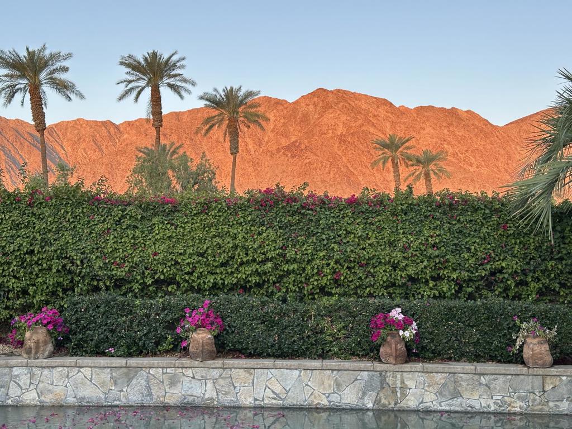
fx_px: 793
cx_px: 286
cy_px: 214
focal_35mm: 48
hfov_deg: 39.7
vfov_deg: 30.3
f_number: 1.78
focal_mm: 6.86
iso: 50
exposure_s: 1/121
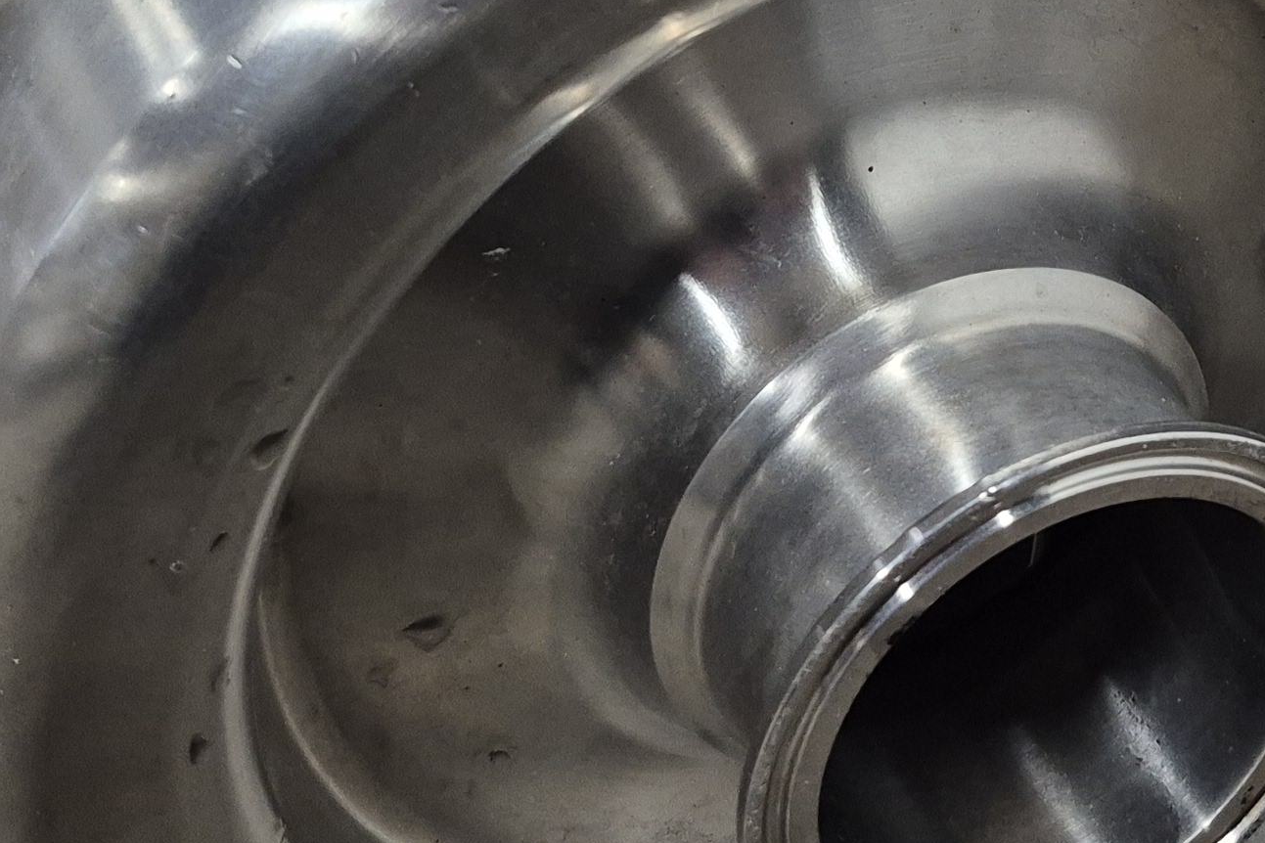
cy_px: -182
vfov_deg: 17.5
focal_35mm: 74
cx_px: 1048
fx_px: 2600
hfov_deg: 26.7
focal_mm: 5.4
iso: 250
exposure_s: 1/120
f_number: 1.8
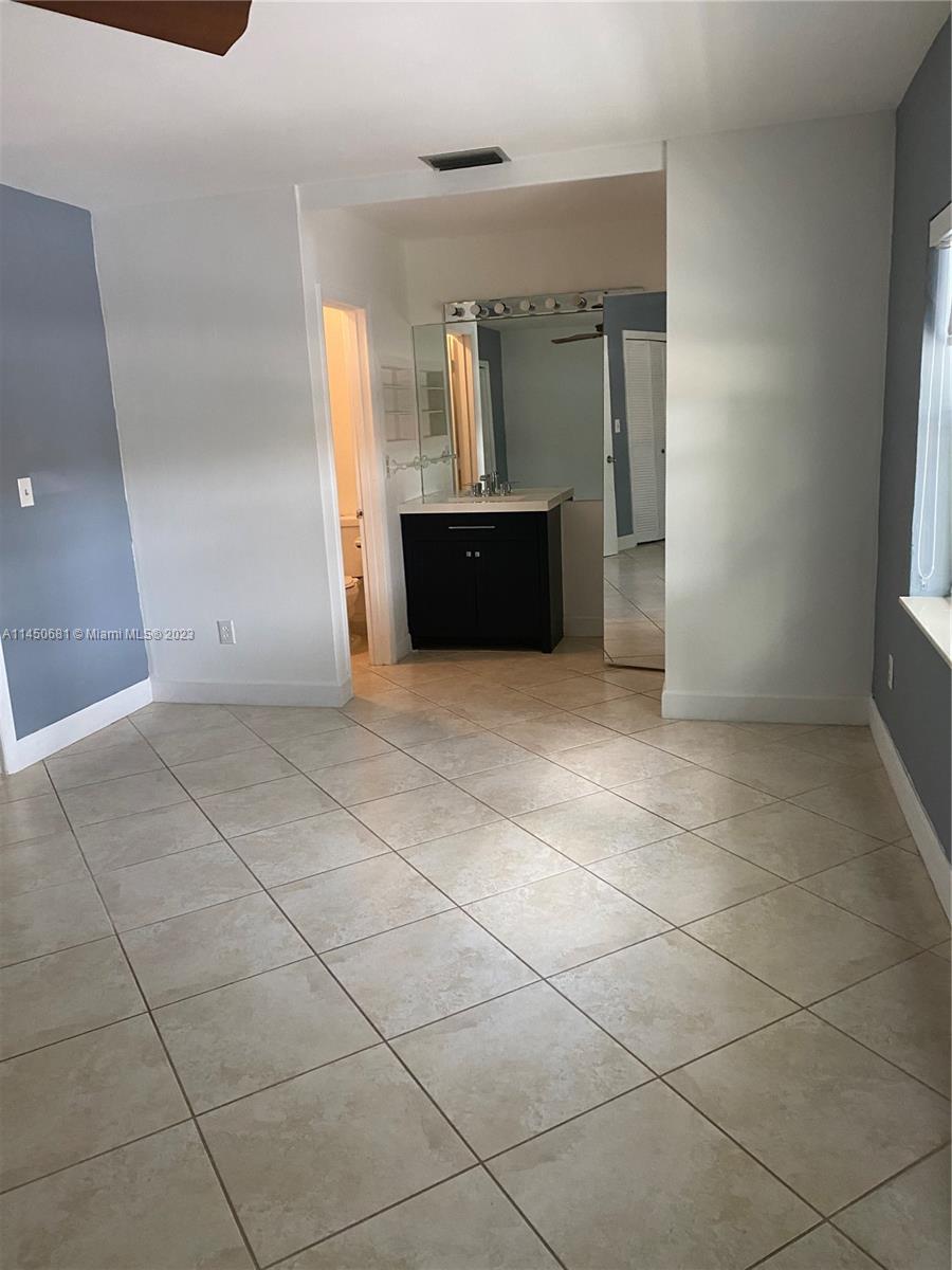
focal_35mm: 26
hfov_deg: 53.1
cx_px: 476
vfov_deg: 67.3
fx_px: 953
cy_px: 635
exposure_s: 1/60
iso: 200
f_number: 1.8
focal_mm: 4.25
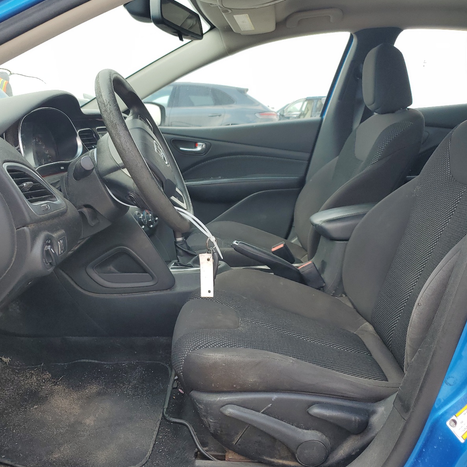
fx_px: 473
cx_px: 221
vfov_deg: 52.5
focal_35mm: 31
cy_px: 234
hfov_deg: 52.5
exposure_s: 1/588
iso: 50
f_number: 1.5
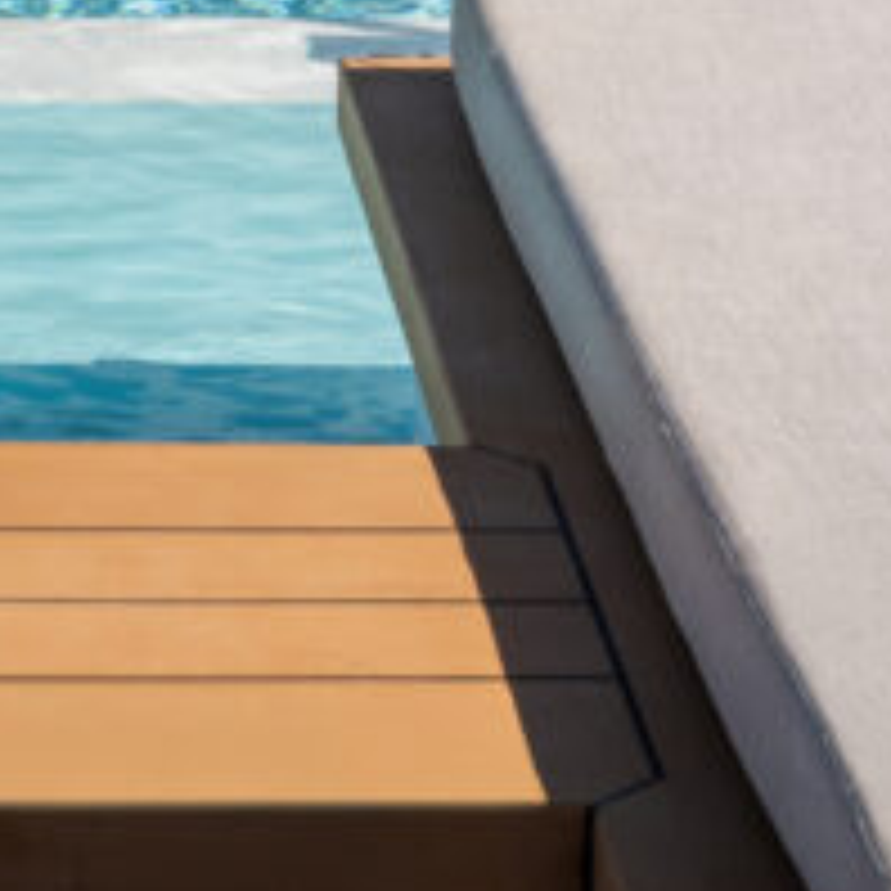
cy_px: -1174
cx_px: -162
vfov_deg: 9.9
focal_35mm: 158
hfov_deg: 10.9
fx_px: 4601
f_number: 10
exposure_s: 1/200
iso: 100
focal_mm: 24
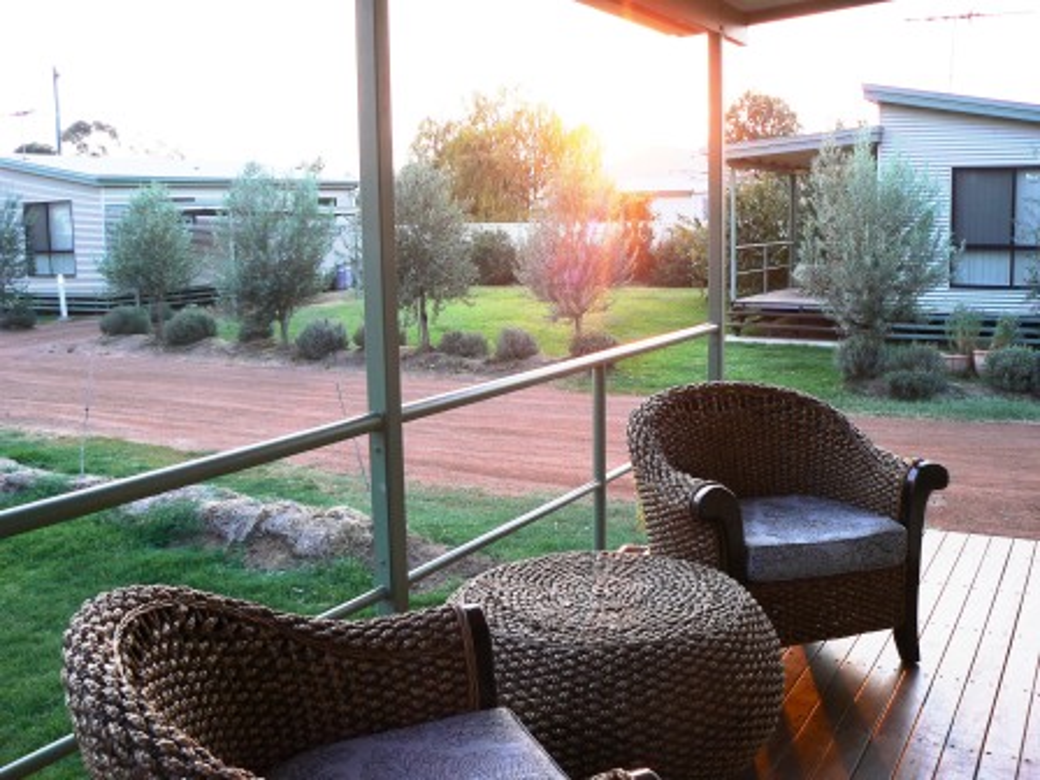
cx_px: 520
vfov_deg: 39.7
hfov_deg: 51.4
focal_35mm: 36
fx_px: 1082
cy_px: 390
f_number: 3.6
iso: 80
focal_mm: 6
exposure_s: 1/60
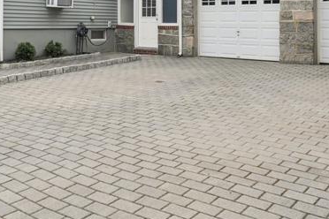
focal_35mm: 44
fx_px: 402
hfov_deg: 43.4
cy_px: 14
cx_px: 91
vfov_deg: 29.1
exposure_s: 1/500
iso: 400
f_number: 8
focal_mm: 16
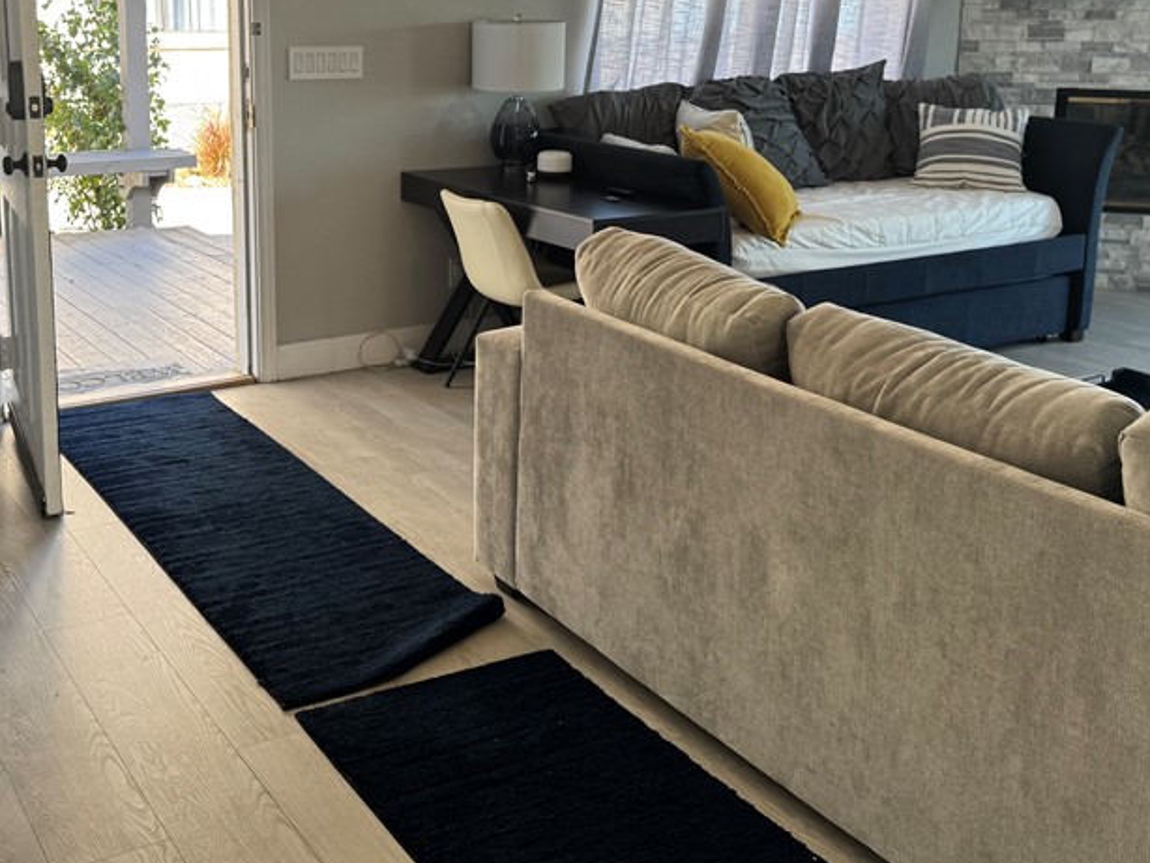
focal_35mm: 40
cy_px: 232
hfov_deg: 46.4
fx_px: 1329
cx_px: 435
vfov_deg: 35.3
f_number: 1.78
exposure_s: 1/121
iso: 64
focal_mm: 6.76
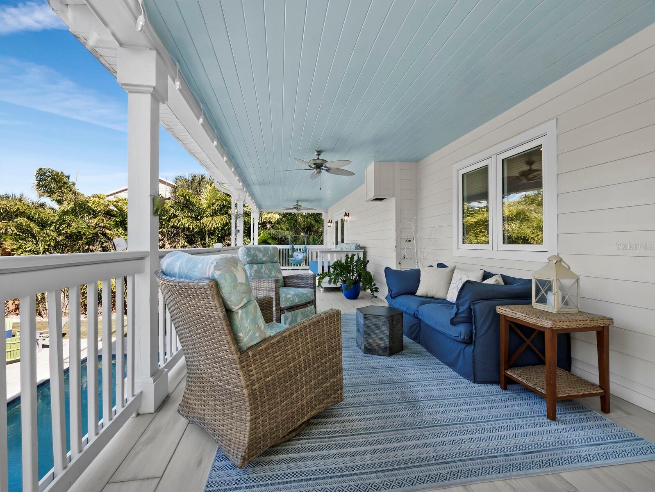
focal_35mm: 14
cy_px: 246
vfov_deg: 85.7
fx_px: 265
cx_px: 328
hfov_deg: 102.0
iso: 320
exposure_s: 1/25
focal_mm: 7
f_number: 13
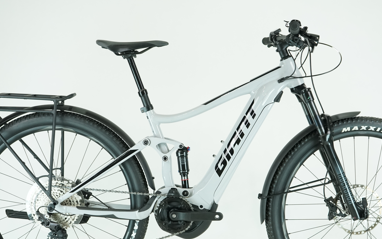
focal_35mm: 69
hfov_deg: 29.8
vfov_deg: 18.8
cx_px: 210
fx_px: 718
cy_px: 148
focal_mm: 51
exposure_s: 1/200
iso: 1600
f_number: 5.6
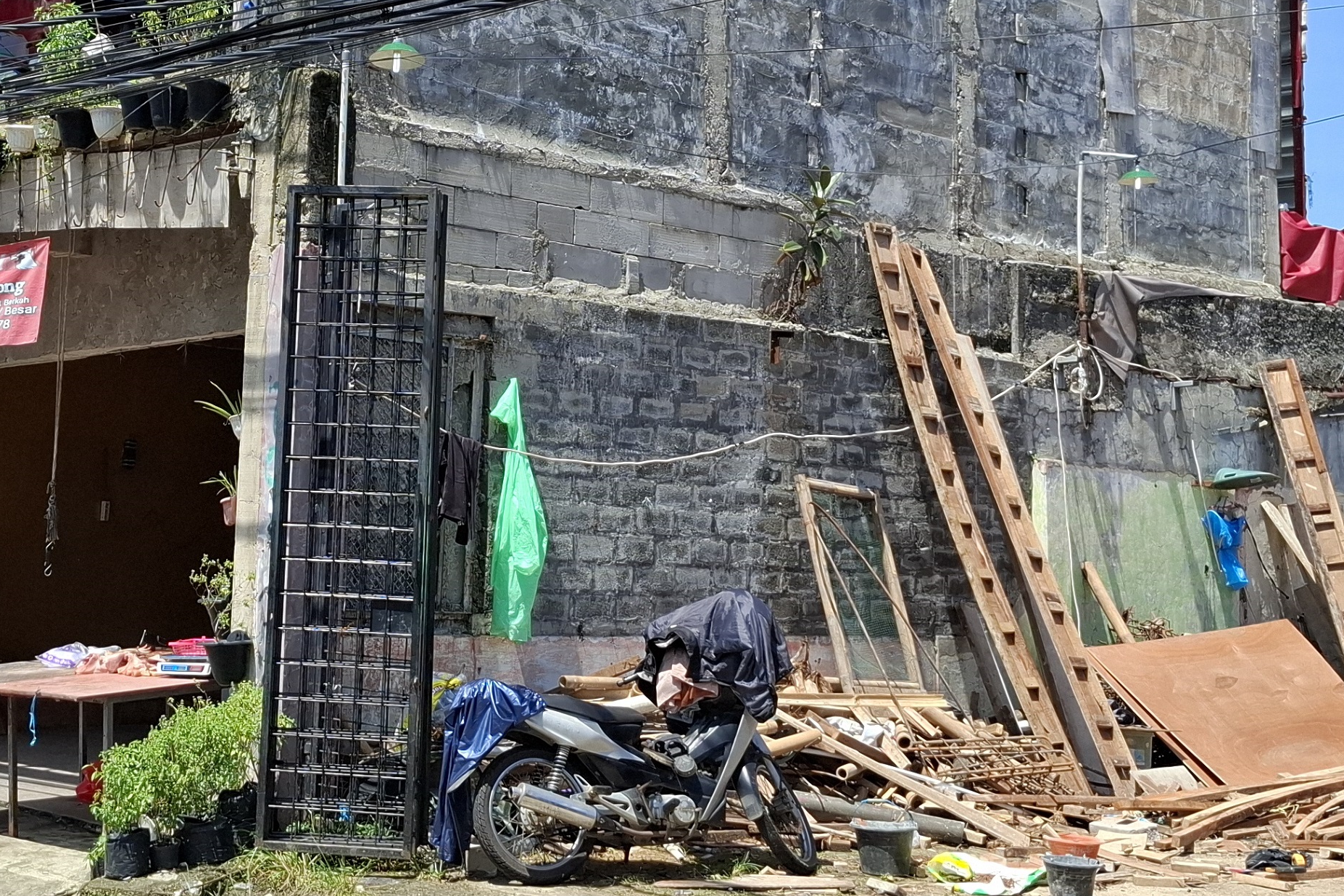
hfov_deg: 38.9
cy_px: 332
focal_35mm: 50
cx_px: 394
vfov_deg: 26.9
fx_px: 1867
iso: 50
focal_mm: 5.54
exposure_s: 1/1645
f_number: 1.8
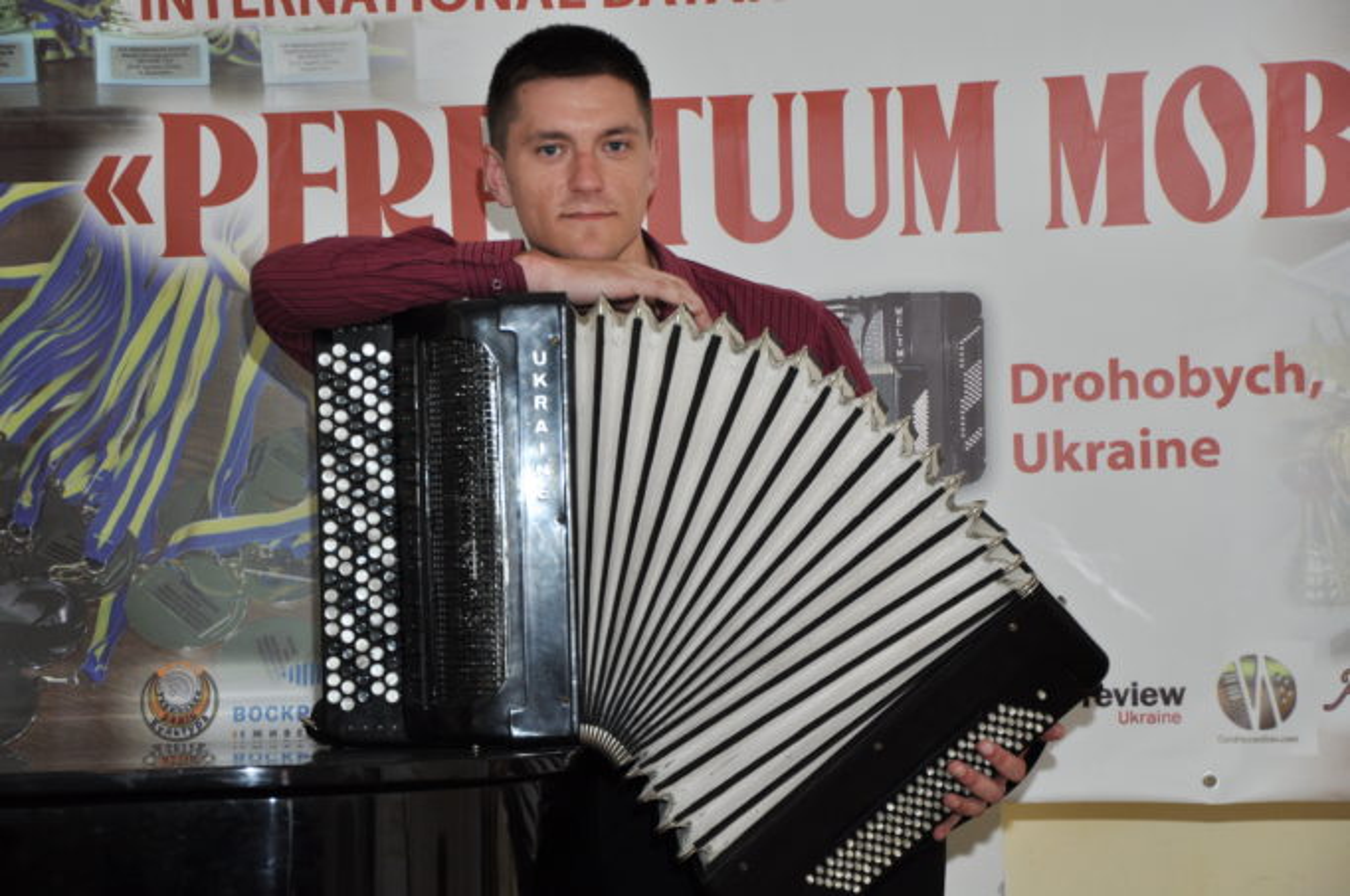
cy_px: 448
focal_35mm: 99
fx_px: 3708
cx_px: 675
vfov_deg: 13.8
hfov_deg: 20.6
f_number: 5.3
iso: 400
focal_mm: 66
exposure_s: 1/60
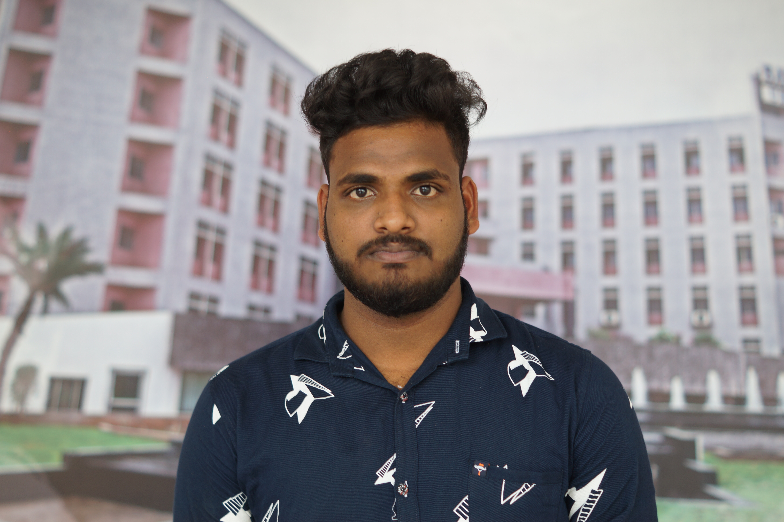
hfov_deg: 27.0
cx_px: 392
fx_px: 1632
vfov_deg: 18.2
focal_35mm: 75
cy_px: 261
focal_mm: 50
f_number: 2.2
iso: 100
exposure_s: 1/8
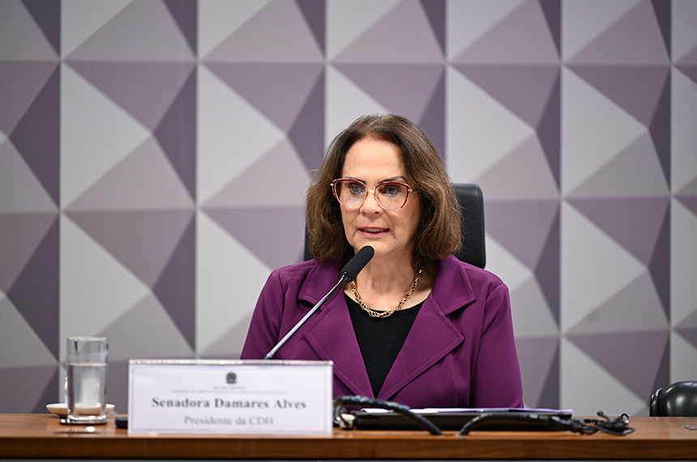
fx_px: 3865
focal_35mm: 200
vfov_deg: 6.8
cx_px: 348
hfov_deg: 10.3
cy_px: 231
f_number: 2.8
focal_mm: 200
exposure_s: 1/160
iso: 1250
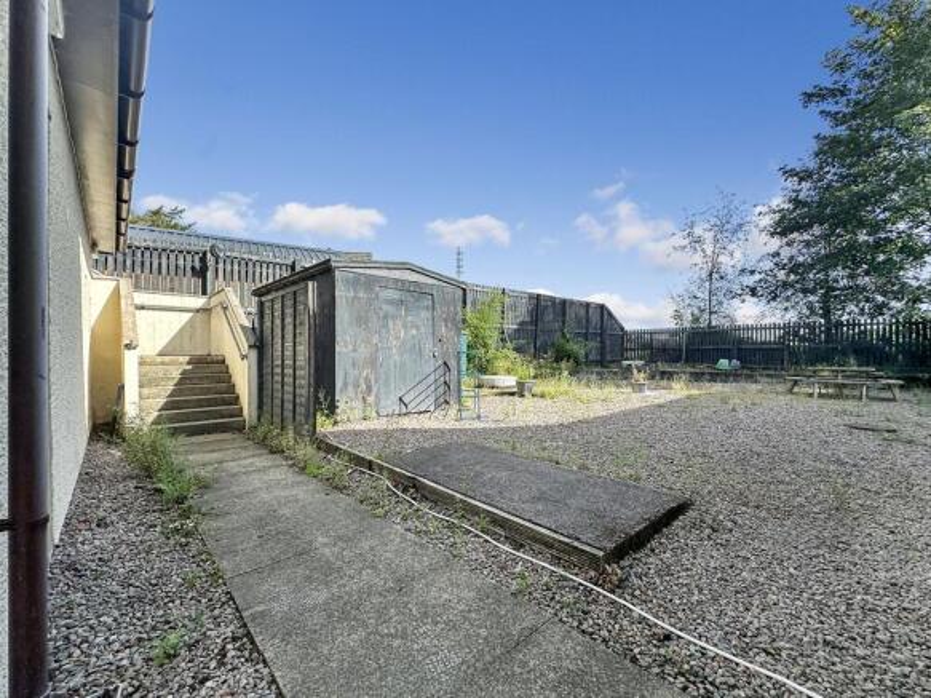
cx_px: 466
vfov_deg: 85.7
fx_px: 376
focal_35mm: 14
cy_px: 349
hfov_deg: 102.1
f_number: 2.2
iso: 40
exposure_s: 1/1949
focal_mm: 2.22
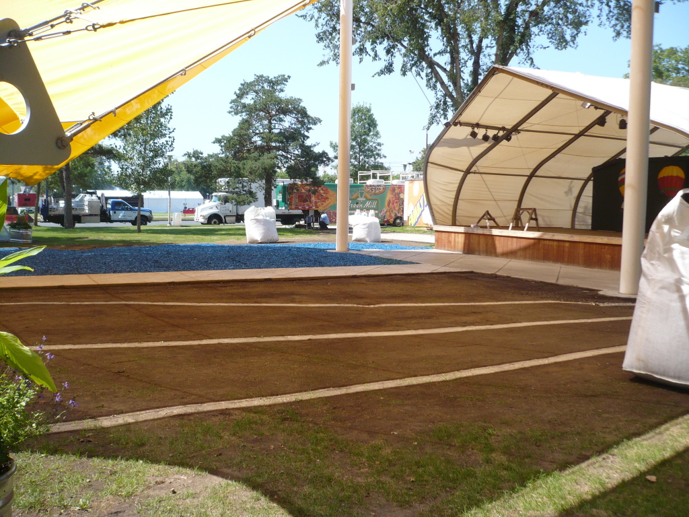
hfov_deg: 52.6
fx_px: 697
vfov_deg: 40.7
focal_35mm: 35
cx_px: 344
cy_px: 258
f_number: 2.8
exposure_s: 1/640
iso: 100
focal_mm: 5.8
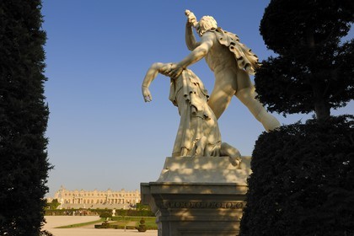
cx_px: 177
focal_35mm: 35
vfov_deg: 37.9
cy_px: 118
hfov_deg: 54.4
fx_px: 344
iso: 100
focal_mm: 35
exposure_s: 1/125
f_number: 9
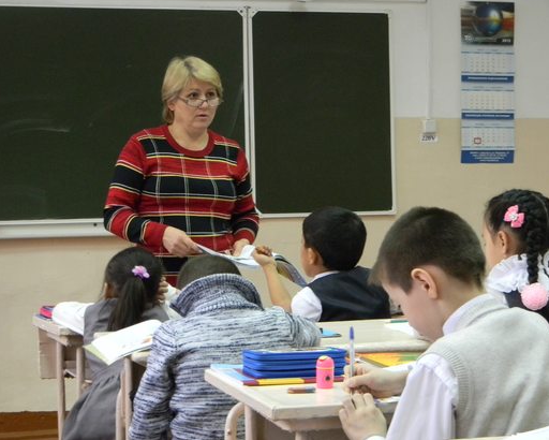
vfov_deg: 17.7
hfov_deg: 22.0
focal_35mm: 87
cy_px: 221
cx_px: 257
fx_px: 1414
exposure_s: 1/20
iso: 400
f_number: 4.5
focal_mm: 15.1
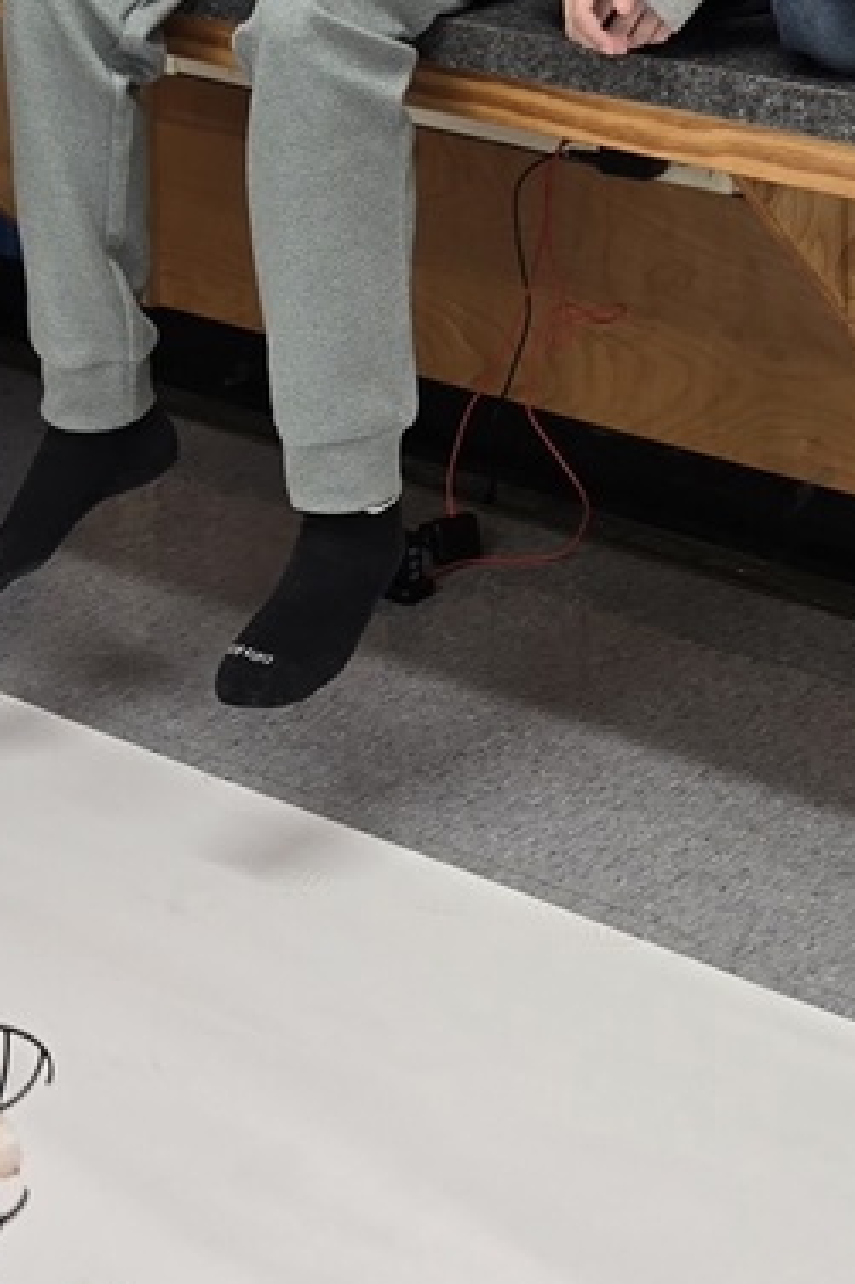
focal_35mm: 65
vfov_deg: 30.9
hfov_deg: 20.8
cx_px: 225
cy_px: 572
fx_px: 2318
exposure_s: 1/50.3
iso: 40
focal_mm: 5.4
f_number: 1.8
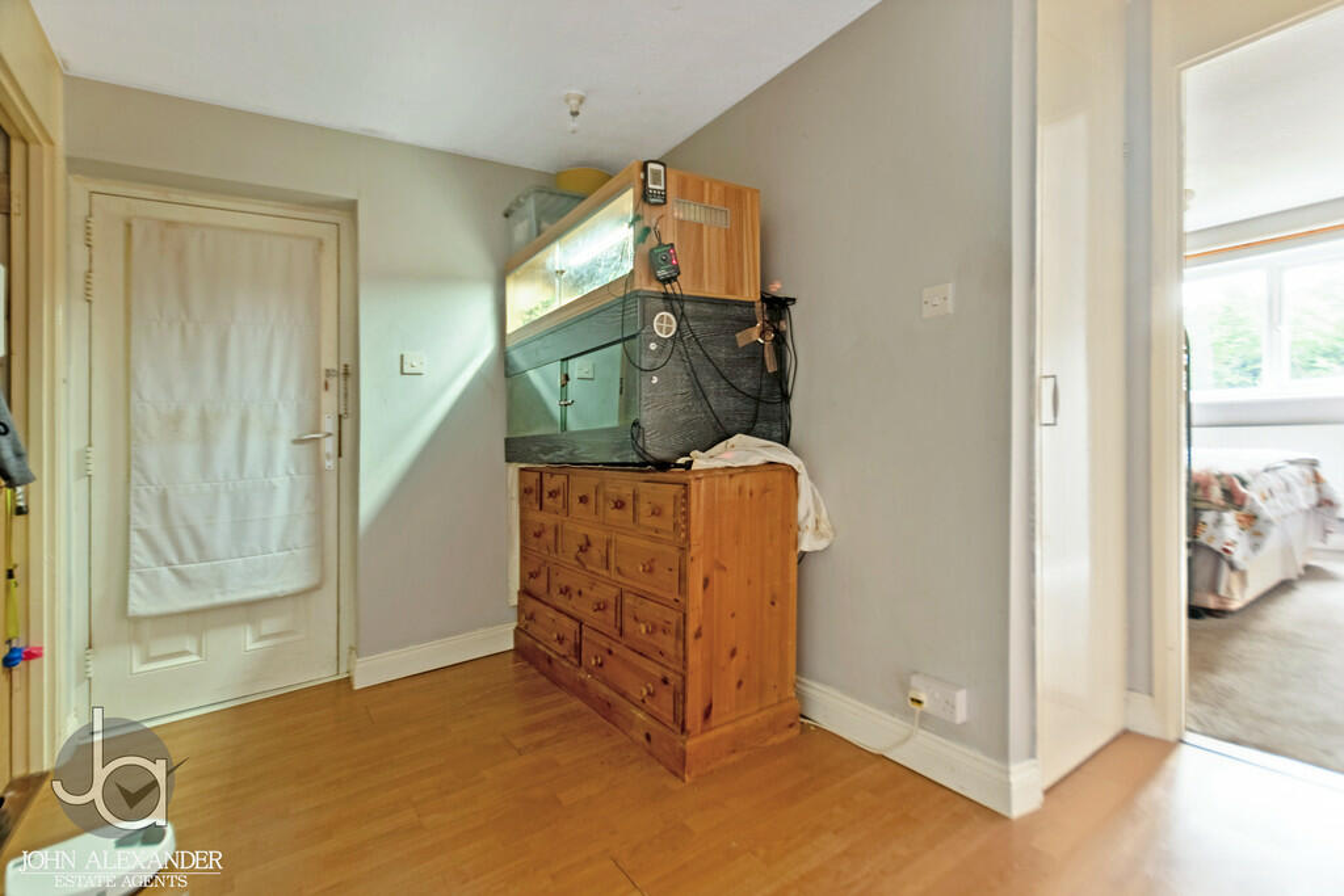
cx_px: 672
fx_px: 560
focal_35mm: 15
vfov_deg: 77.3
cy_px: 448
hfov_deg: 100.4
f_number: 3.5
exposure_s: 1/60
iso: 200
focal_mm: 10
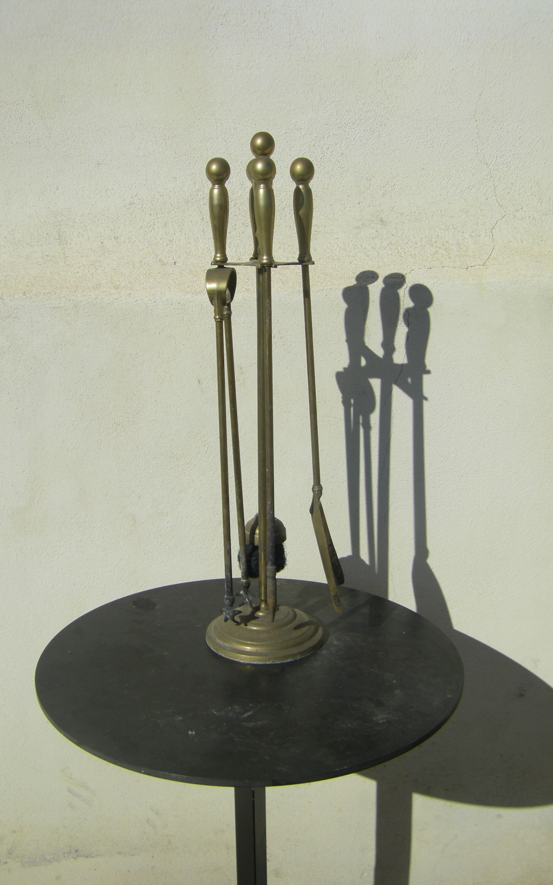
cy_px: 447
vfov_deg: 48.2
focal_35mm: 41
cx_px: 256
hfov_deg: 31.2
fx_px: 989
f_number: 7
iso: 64
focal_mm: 6.3
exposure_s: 1/500
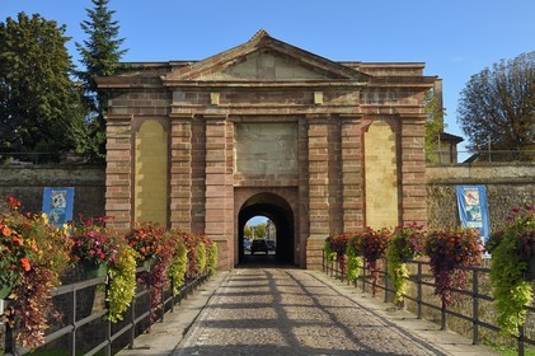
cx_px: 268
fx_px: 653
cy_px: 178
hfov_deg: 44.5
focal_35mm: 44
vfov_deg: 30.5
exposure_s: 1/400
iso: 200
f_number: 8
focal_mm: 44
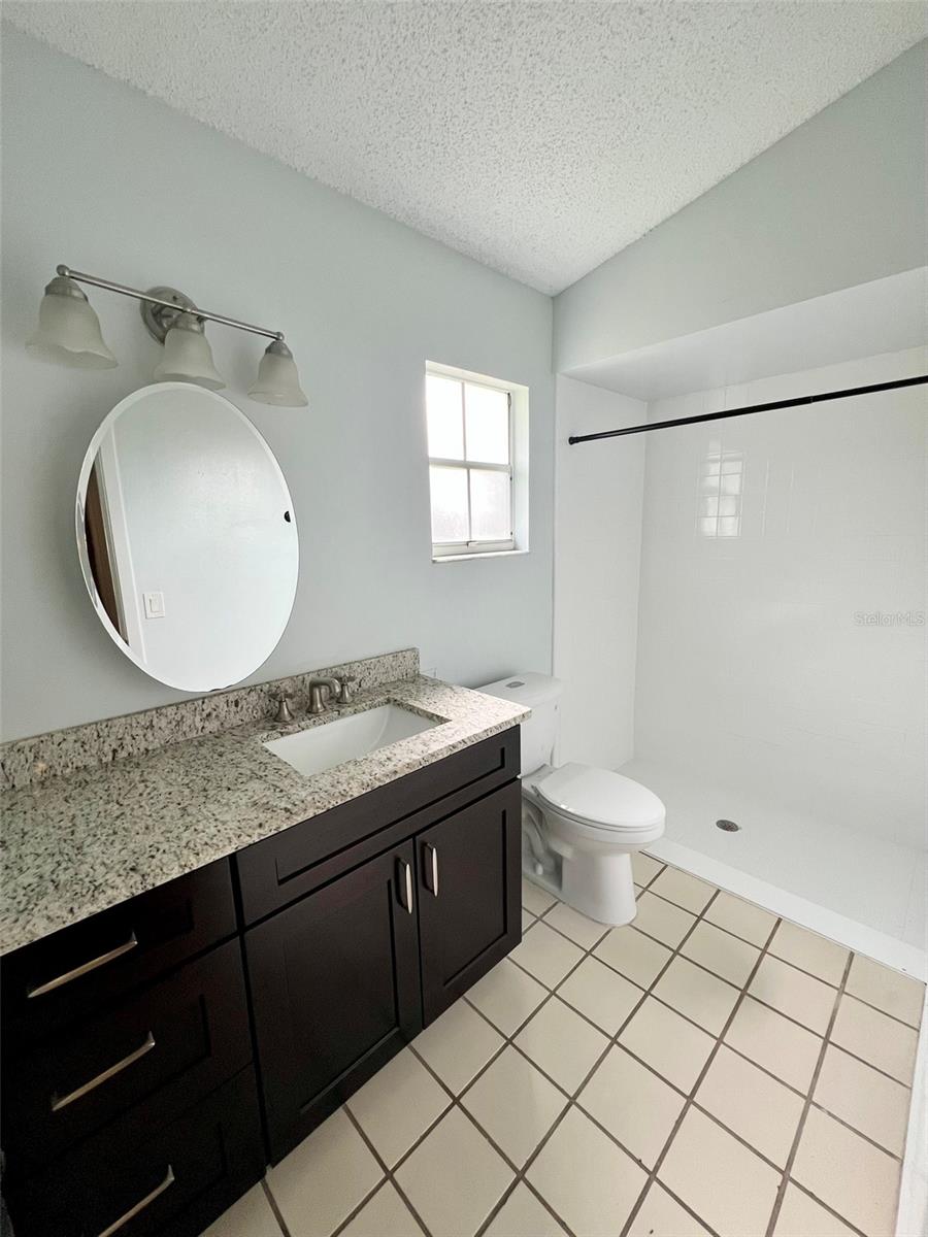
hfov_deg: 89.9
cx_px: 464
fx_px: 465
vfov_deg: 106.2
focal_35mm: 13
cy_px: 618
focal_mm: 1.57
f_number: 1.8
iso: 100
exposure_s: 1/99
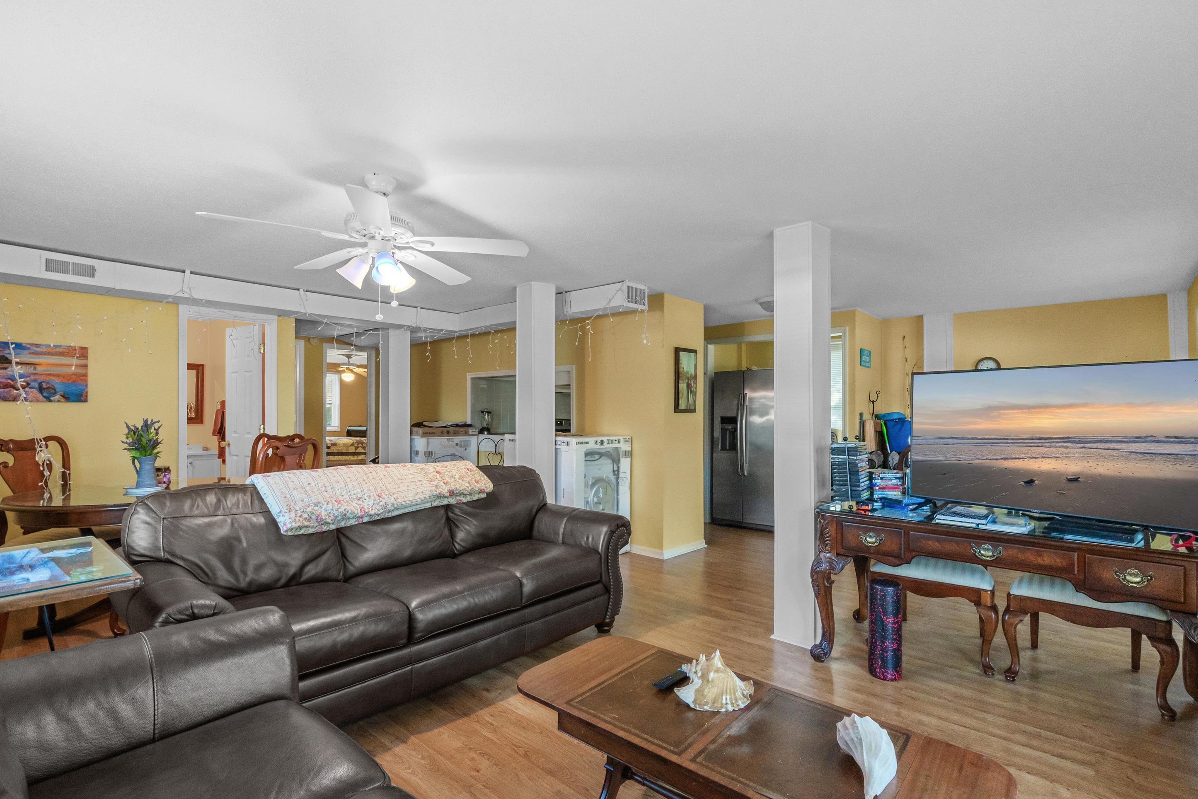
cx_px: 617
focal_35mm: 17
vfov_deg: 70.4
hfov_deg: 93.2
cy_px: 414
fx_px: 566
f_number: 8
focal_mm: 16
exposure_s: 1/15
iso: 1000
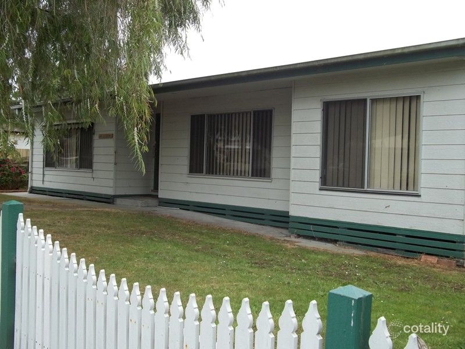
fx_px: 484
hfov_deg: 51.4
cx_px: 232
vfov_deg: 39.7
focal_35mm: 36
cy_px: 174
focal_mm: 6.5
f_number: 3.1
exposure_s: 1/200
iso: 64
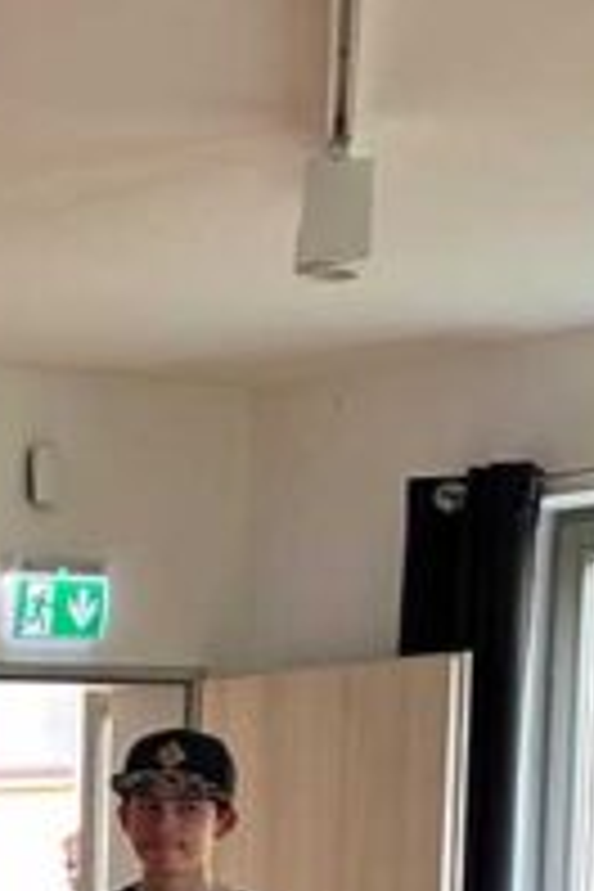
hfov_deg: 11.9
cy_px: 1287
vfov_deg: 17.7
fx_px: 2599
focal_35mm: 105
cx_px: -500
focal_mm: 5.7
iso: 80
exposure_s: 1/50
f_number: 1.5
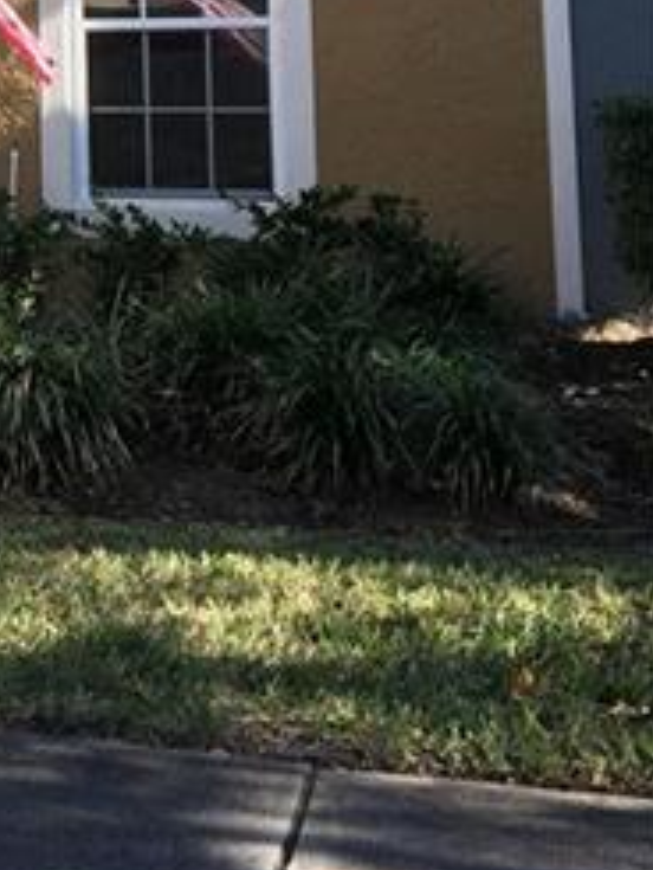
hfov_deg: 14.9
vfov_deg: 20.5
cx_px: -362
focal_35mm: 91
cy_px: -99
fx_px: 2287
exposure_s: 1/255
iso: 25
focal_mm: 4.15
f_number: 2.2
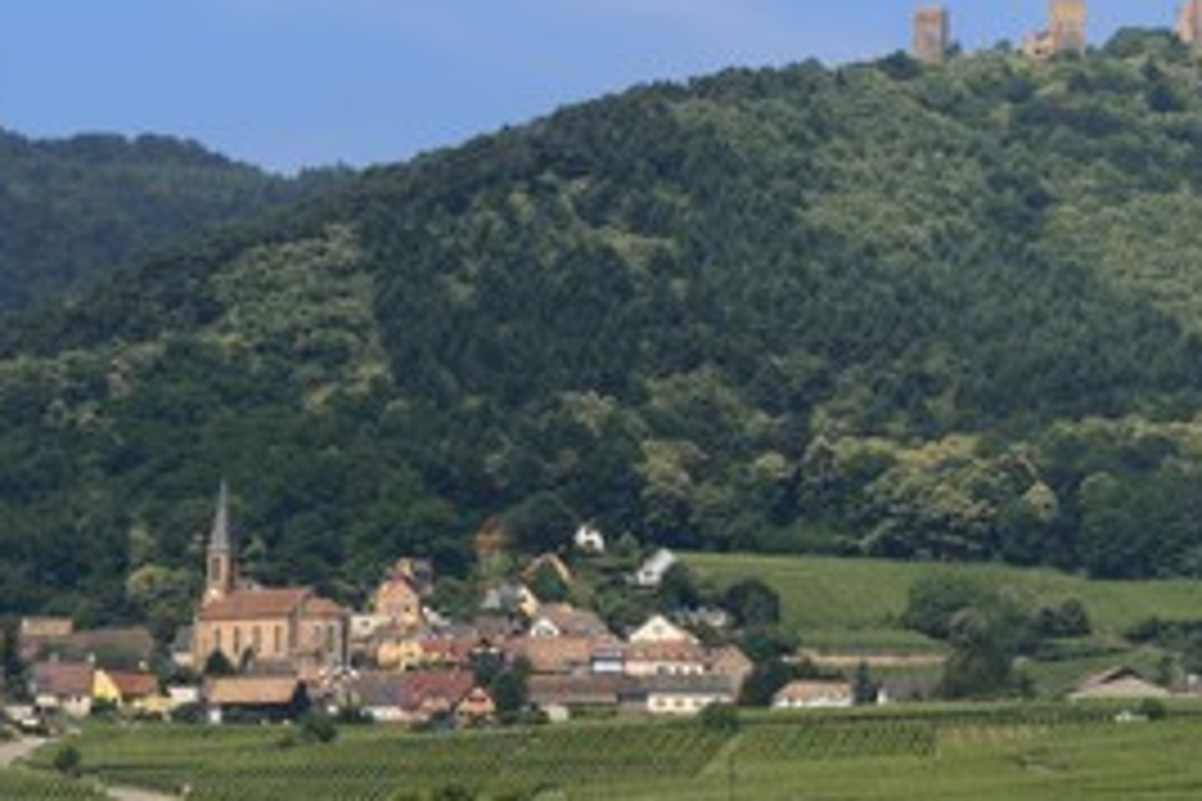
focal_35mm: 244
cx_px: 734
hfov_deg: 8.4
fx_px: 8146
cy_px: 464
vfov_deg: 5.6
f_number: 14
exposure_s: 1/250
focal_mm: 155
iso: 200
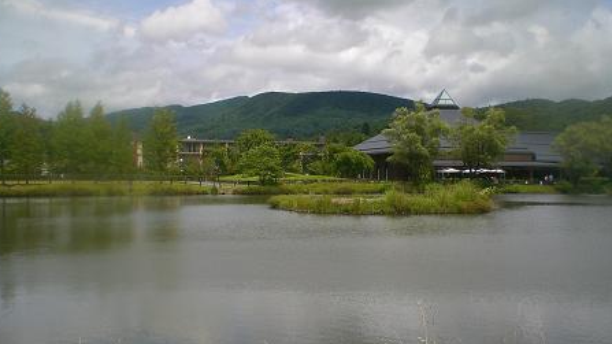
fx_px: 698
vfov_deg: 27.5
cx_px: 297
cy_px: 236
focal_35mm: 43
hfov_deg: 47.4
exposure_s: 1/800
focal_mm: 6.3
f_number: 4.4
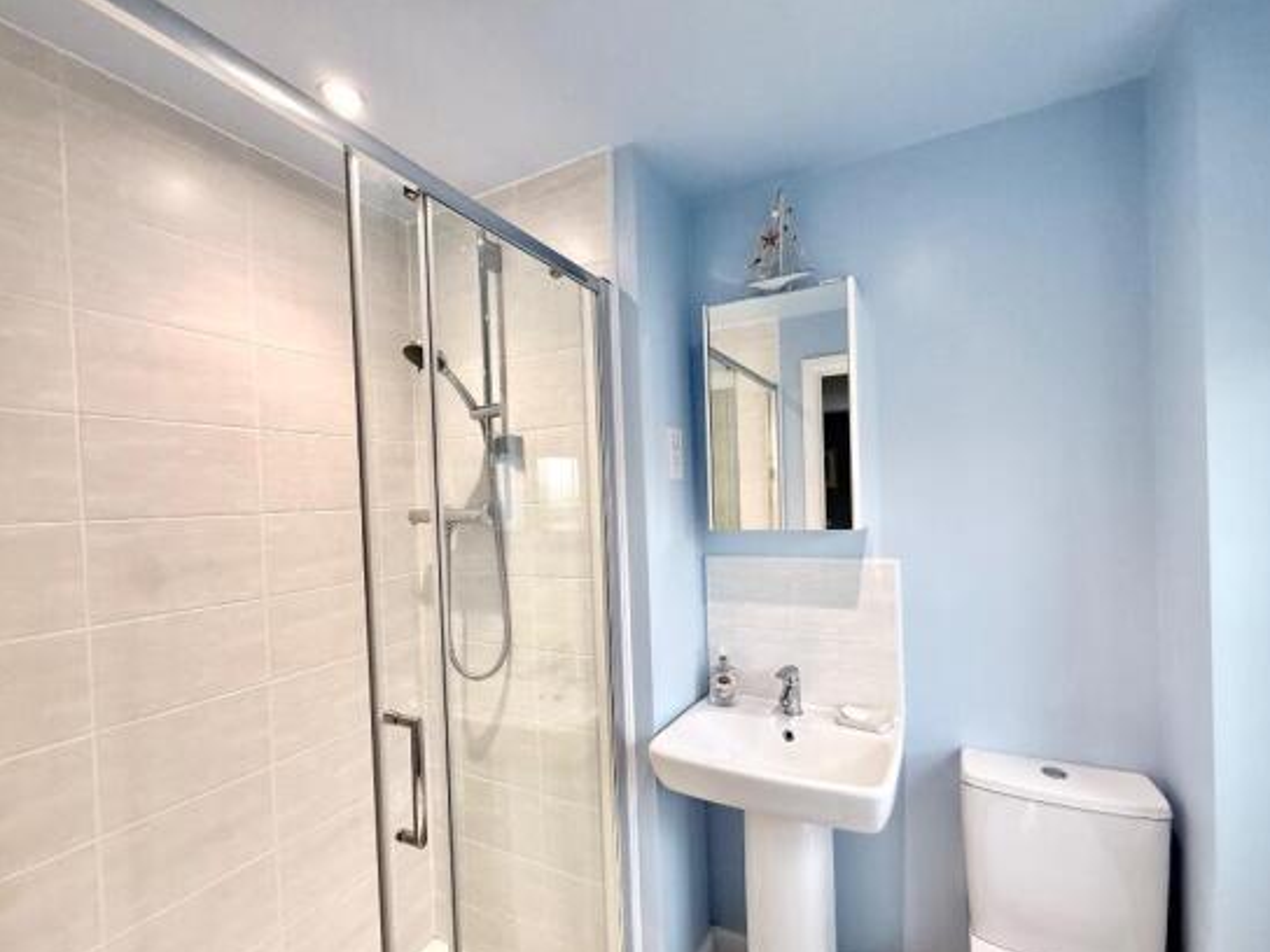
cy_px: 503
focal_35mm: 15
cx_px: 678
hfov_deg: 98.0
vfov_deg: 81.7
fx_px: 550
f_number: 2.2
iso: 200
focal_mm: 2.22
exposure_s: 1/50
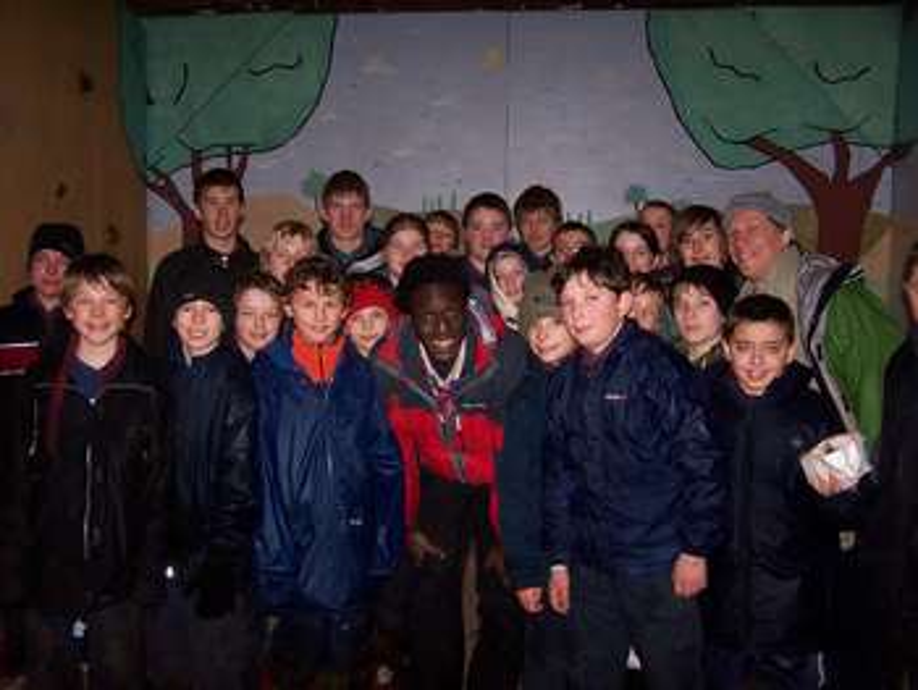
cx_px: 459
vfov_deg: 37.8
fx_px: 1008
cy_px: 345
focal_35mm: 38
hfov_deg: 48.9
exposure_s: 1/60
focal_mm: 6.3
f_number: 2.8
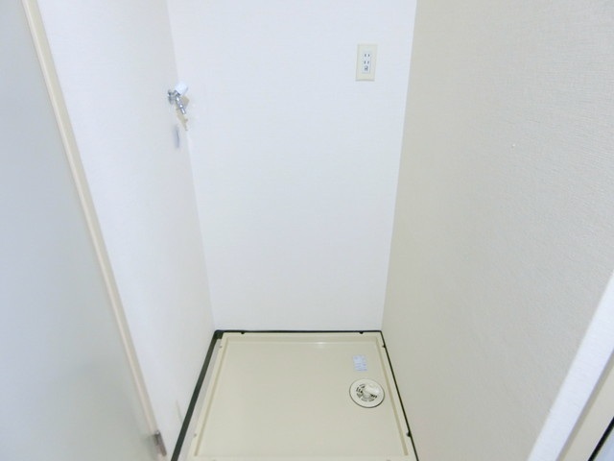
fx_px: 337
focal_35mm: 19
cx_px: 307
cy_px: 230
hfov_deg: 84.7
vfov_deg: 68.7
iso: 500
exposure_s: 1/4
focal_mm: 4.06
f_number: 2.7
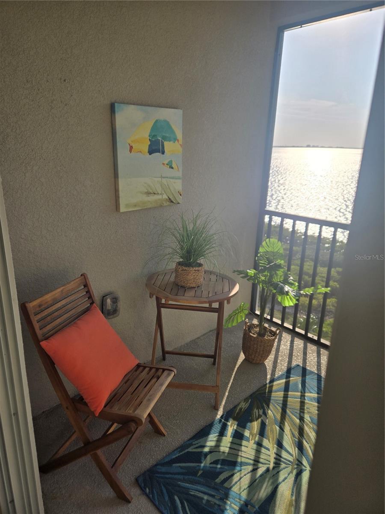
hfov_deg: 58.9
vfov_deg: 73.9
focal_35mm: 23
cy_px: 257
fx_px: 341
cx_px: 192
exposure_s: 1/2186
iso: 25
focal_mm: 5.4
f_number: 1.8
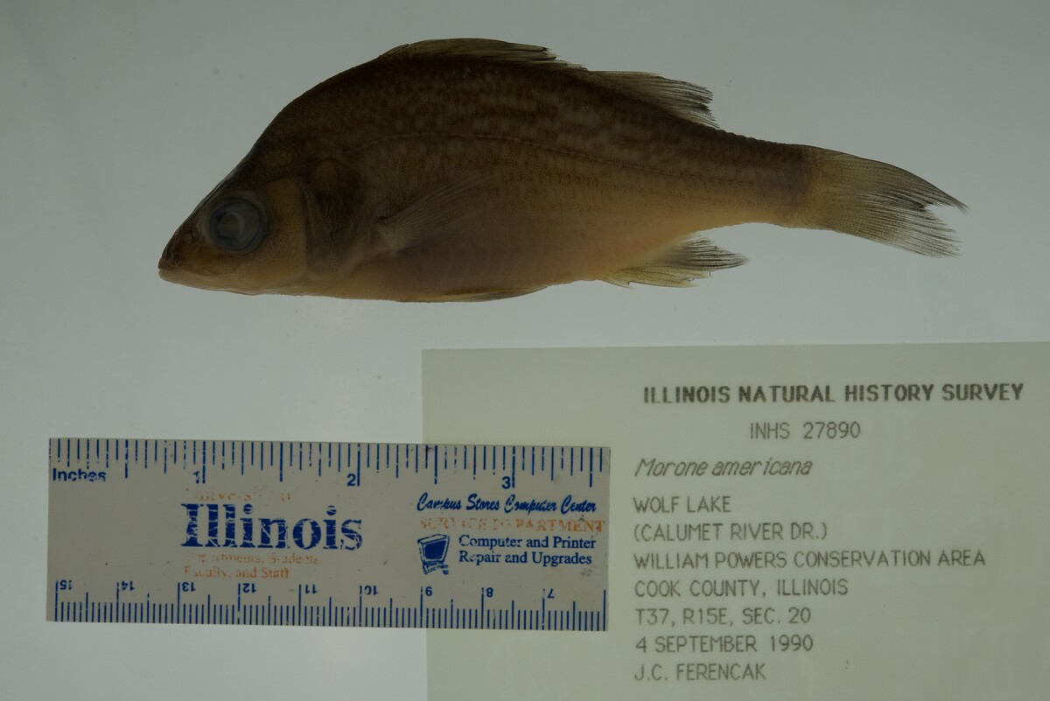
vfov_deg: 22.6
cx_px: 525
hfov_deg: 33.4
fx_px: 1751
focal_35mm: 60
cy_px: 350
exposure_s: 1/160
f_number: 10
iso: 100
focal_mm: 60
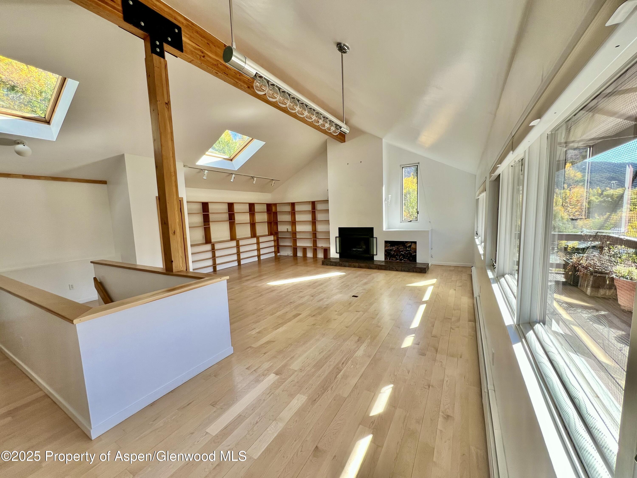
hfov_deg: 106.2
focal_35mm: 13
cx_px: 318
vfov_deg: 89.9
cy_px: 239
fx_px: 239
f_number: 1.8
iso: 40
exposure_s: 1/99
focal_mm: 1.57
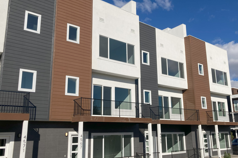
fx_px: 225
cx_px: 127
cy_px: 87
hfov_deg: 55.8
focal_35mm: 34
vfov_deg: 38.8
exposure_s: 1/4425
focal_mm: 3.99
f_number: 1.8
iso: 25
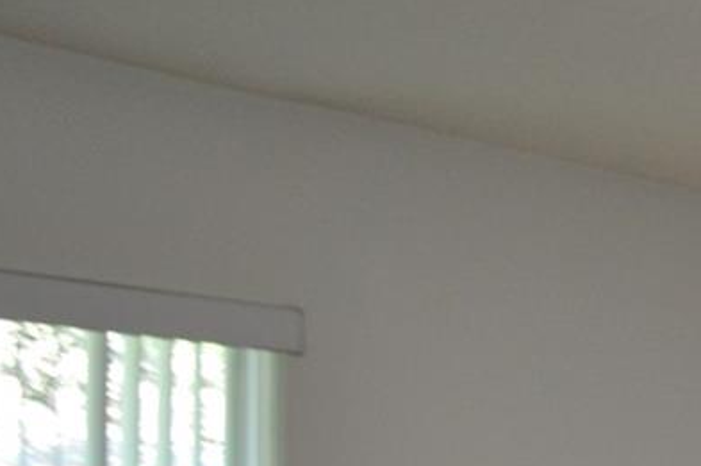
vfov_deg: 11.5
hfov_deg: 15.8
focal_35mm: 110
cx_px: 1274
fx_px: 2139
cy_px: 861
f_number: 3.5
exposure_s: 1/100
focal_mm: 18
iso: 800
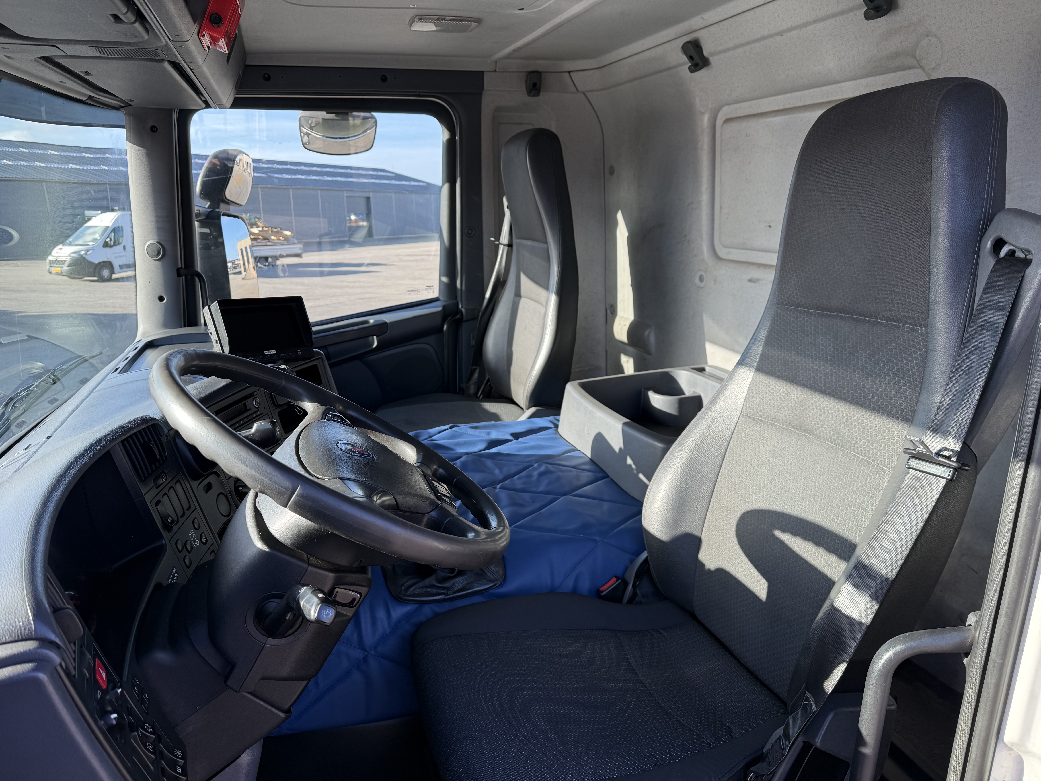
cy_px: 390
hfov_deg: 71.6
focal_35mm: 24
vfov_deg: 56.8
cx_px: 520
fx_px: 722
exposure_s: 1/473
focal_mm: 6.76
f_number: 1.78
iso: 80
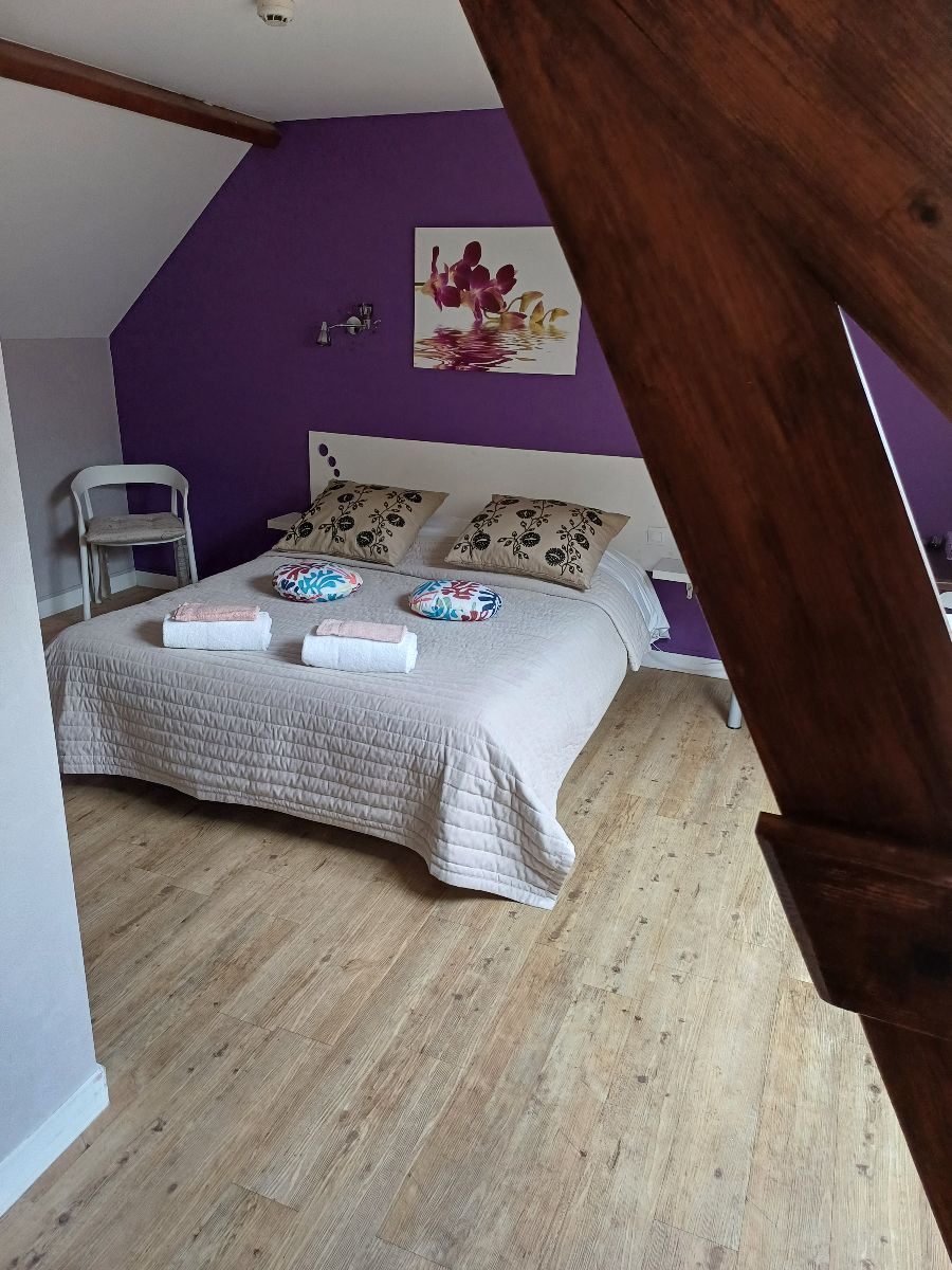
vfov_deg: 69.4
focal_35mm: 25
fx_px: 917
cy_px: 635
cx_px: 476
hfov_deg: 54.9
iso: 125
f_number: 1.8
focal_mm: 4.65
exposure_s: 1/50
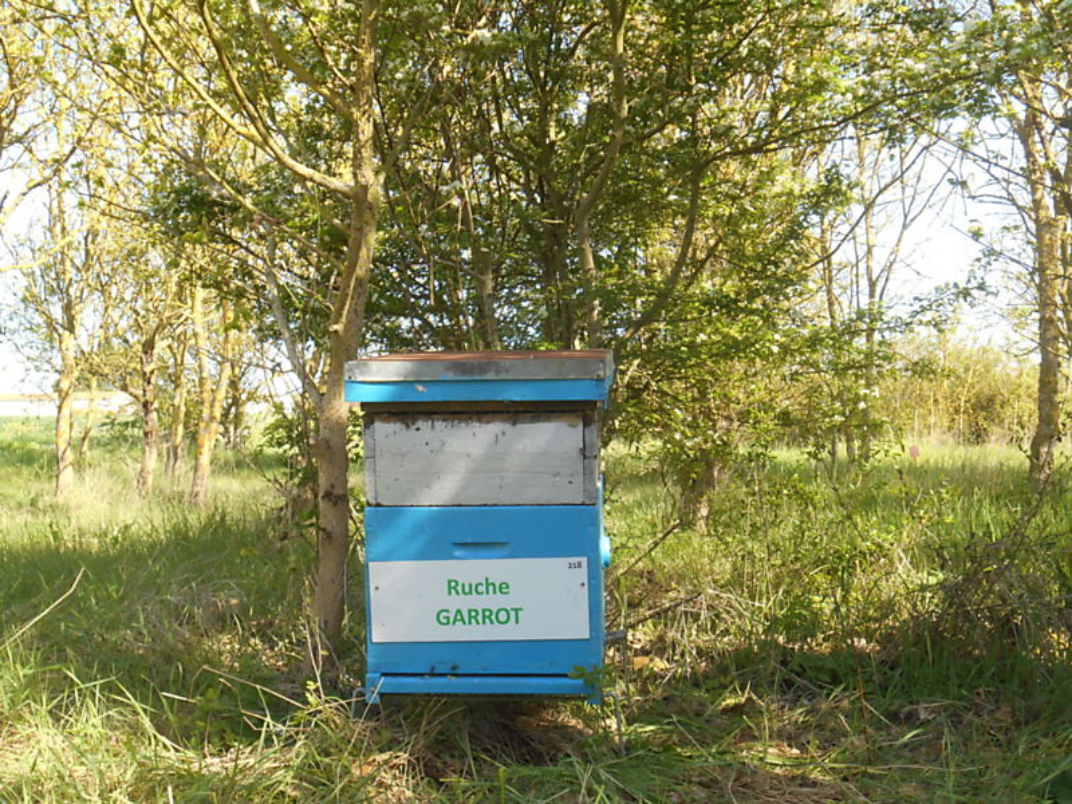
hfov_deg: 42.9
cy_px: 402
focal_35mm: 44
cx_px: 536
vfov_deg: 32.9
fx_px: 1363
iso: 80
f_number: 4.5
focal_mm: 7.8
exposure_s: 1/100
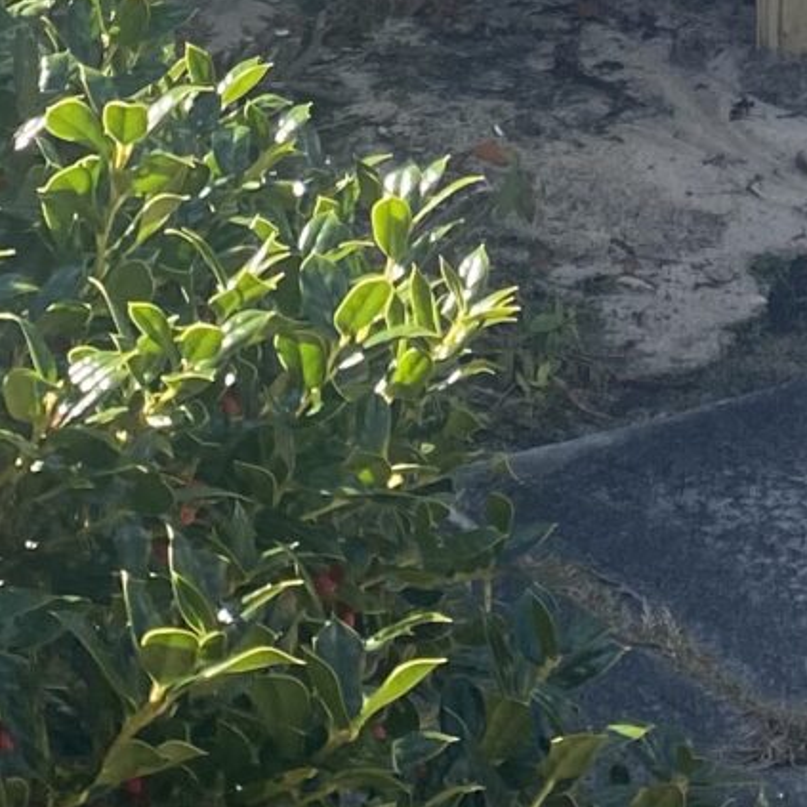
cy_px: -717
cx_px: 731
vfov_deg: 11.5
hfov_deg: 12.5
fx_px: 3666
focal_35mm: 139
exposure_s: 1/711
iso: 32
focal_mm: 4.25
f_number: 1.8
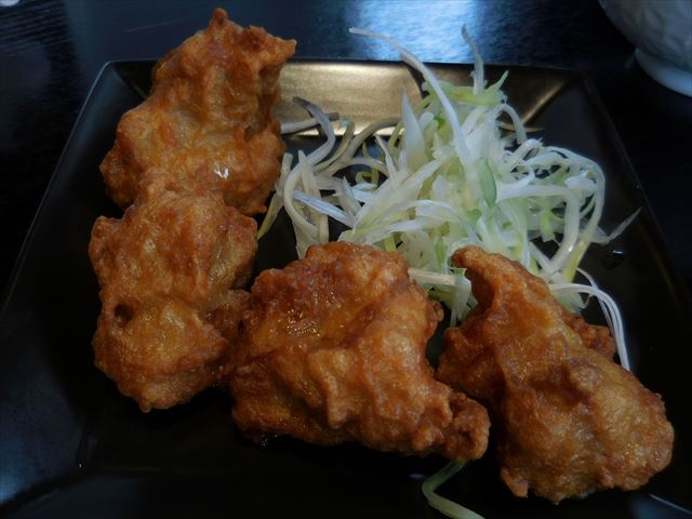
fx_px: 660
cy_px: 260
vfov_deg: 42.9
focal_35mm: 33
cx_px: 346
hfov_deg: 55.4
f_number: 3.7
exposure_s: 1/60
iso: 125
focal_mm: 5.9
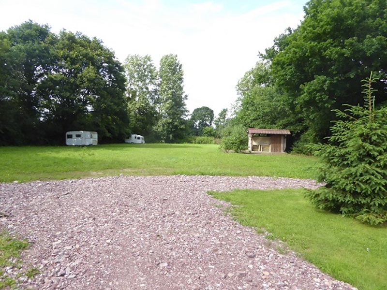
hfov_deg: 71.6
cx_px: 194
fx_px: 268
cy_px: 145
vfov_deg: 56.8
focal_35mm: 24
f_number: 3.3
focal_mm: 4.3
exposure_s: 1/500
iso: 200
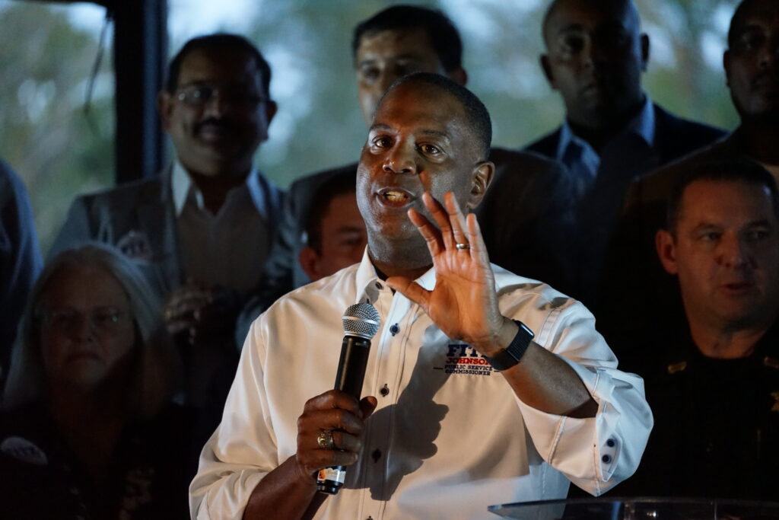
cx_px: 390
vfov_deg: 5.5
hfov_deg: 8.2
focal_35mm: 251
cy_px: 260
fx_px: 5432
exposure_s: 1/320
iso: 6400
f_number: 6.3
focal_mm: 251
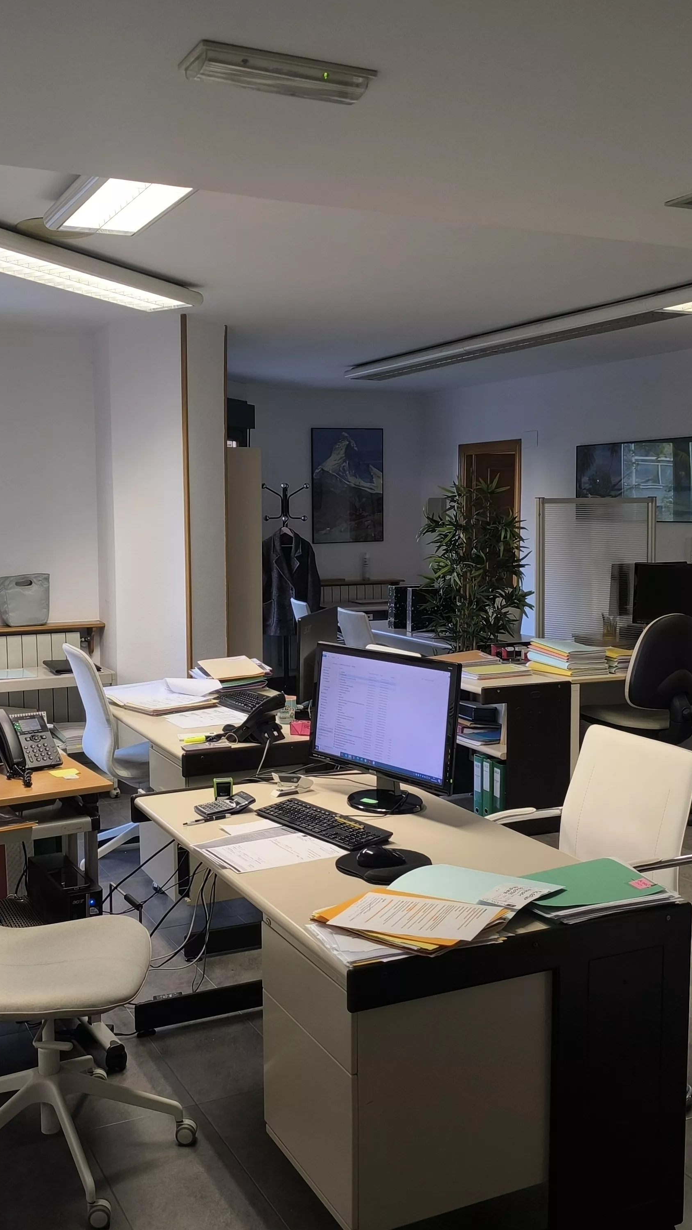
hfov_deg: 34.6
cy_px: 619
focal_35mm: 34
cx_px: 305
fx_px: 1109
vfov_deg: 58.0
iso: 320
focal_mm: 6.14
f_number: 1.65
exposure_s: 1/100
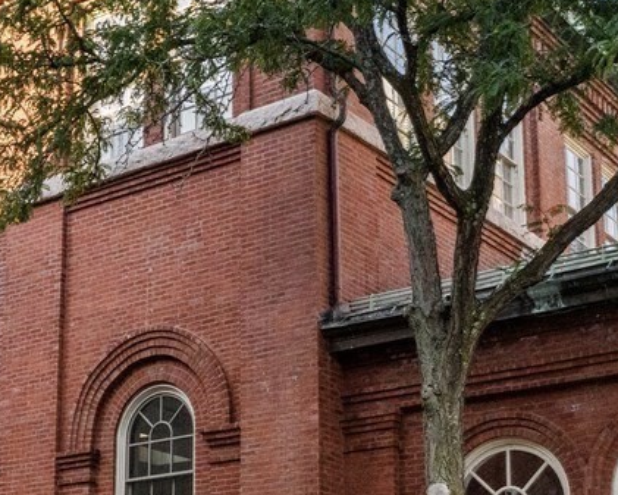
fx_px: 1402
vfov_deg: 19.7
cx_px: 151
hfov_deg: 24.6
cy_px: 427
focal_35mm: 77
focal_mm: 16.8
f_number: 11
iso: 1600
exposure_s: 1/320
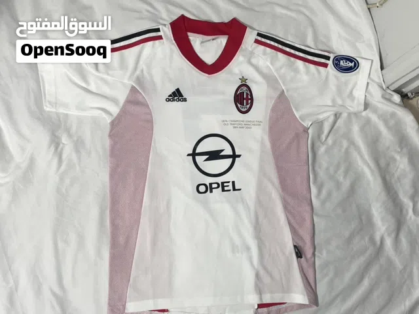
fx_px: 315
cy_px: 157
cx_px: 210
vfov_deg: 53.1
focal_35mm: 26
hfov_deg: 67.3
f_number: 1.6
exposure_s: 1/100
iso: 50
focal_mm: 4.2
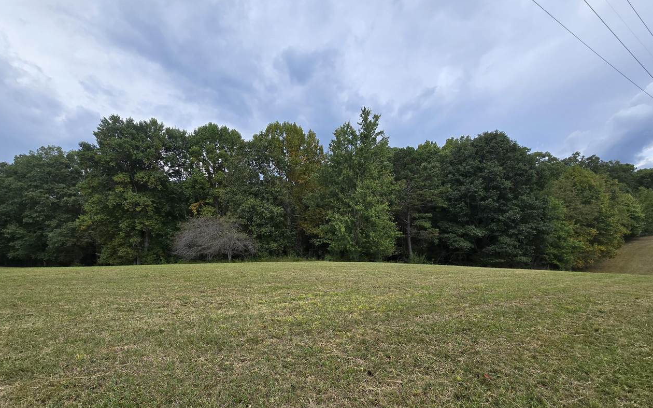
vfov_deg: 78.0
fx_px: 249
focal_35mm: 14
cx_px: 324
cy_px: 238
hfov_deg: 105.3
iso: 50
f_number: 2.2
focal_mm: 2.2
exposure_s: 1/479
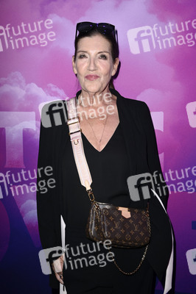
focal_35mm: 55
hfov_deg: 24.6
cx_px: 98
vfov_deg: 36.3
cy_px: 147
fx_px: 450
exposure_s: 1/250
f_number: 5.6
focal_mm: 55
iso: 500
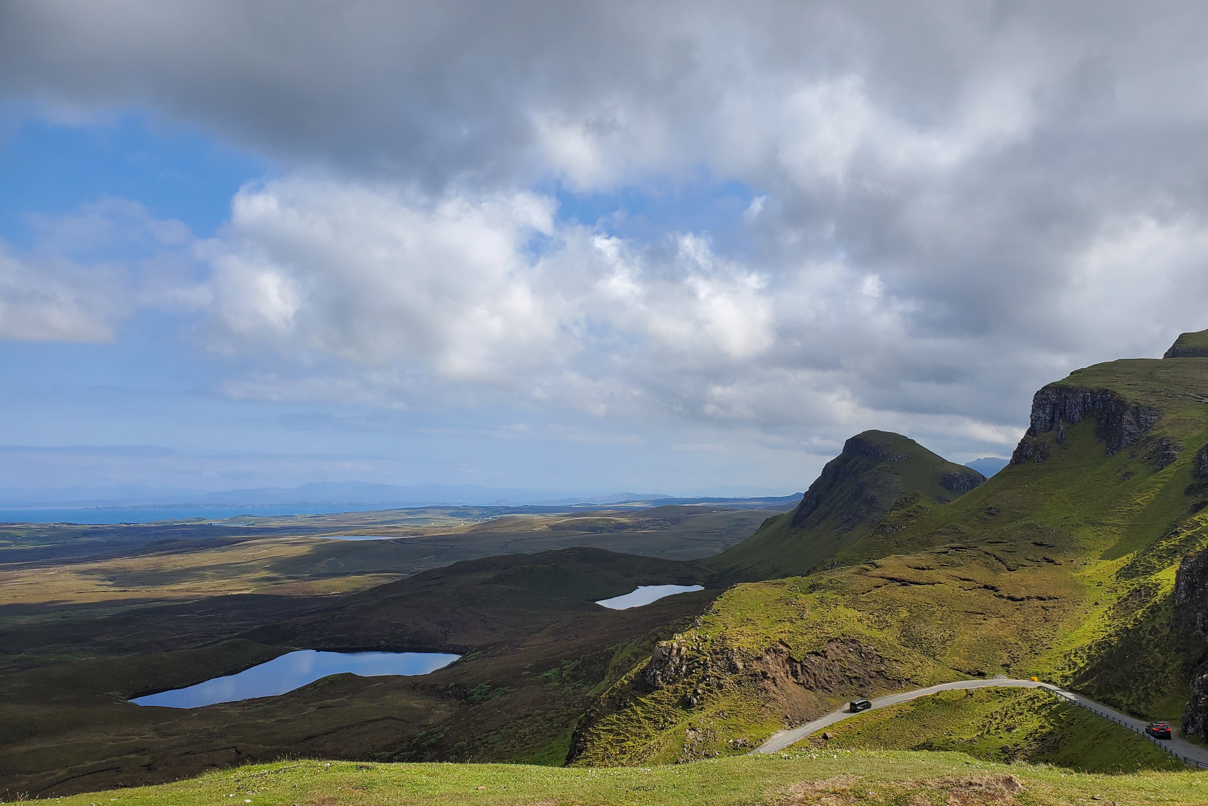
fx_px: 939
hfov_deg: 65.5
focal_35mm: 28
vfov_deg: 46.3
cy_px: 455
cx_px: 612
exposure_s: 1/1783
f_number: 2.4
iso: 50
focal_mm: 4.3
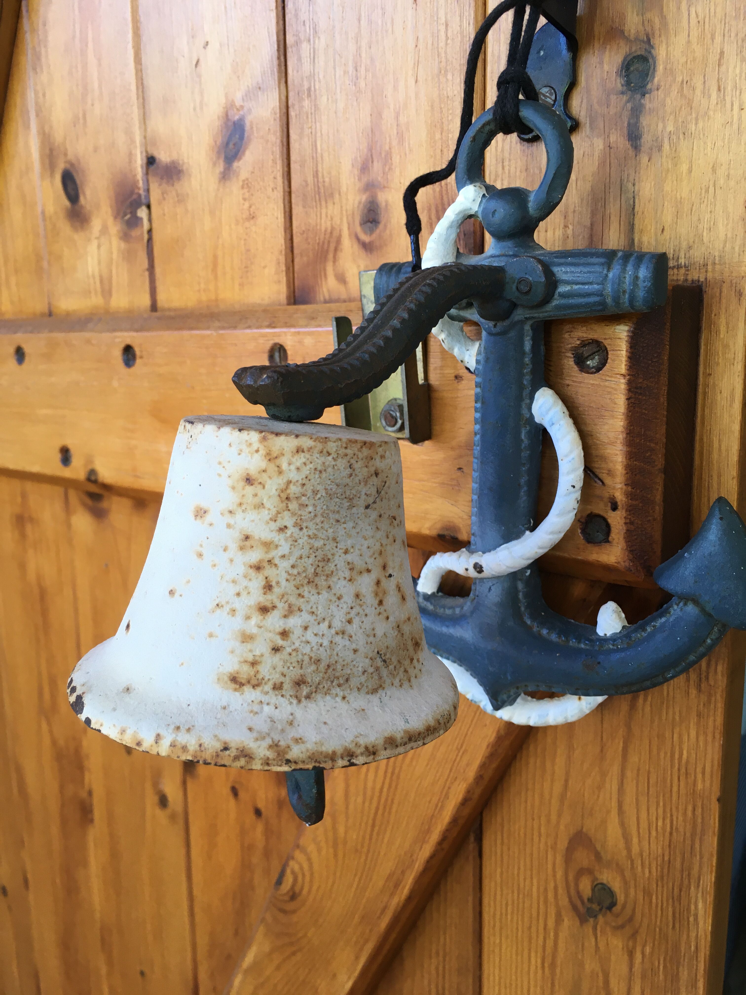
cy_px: 498
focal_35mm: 29
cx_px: 373
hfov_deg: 48.2
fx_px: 833
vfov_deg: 61.7
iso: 25
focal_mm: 4.15
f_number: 2.2
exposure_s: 1/33
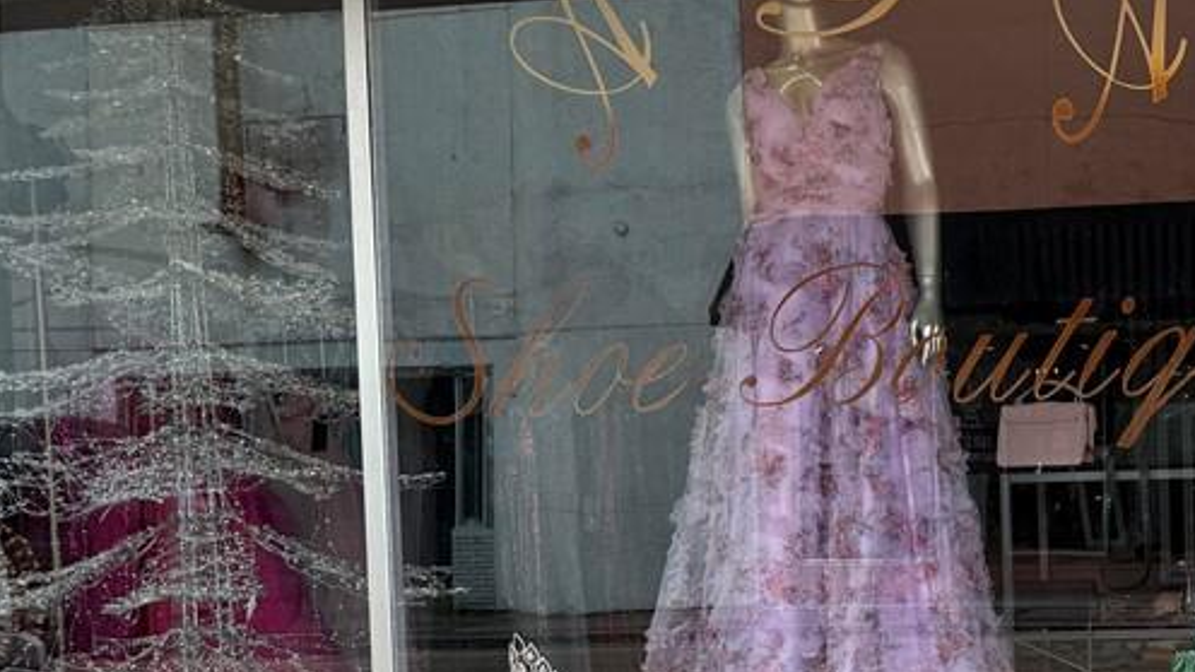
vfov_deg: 22.0
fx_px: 1711
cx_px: 1207
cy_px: 494
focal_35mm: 54
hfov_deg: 34.8
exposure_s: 1/1046
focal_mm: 6.76
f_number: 1.78
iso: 80
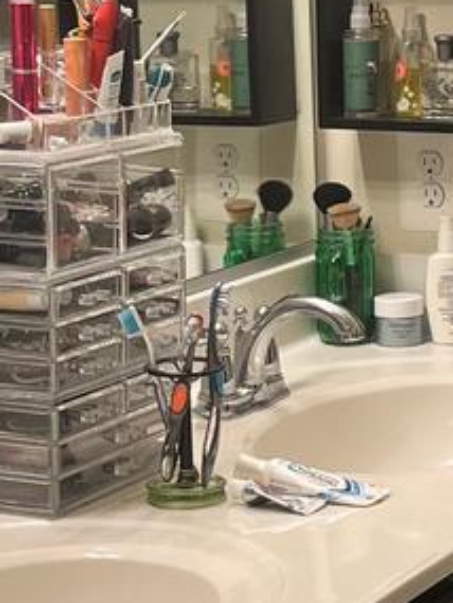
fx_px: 2441
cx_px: 559
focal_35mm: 140
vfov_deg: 14.1
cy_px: 245
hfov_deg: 10.4
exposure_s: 1/120
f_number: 1.6
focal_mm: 5.1
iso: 50
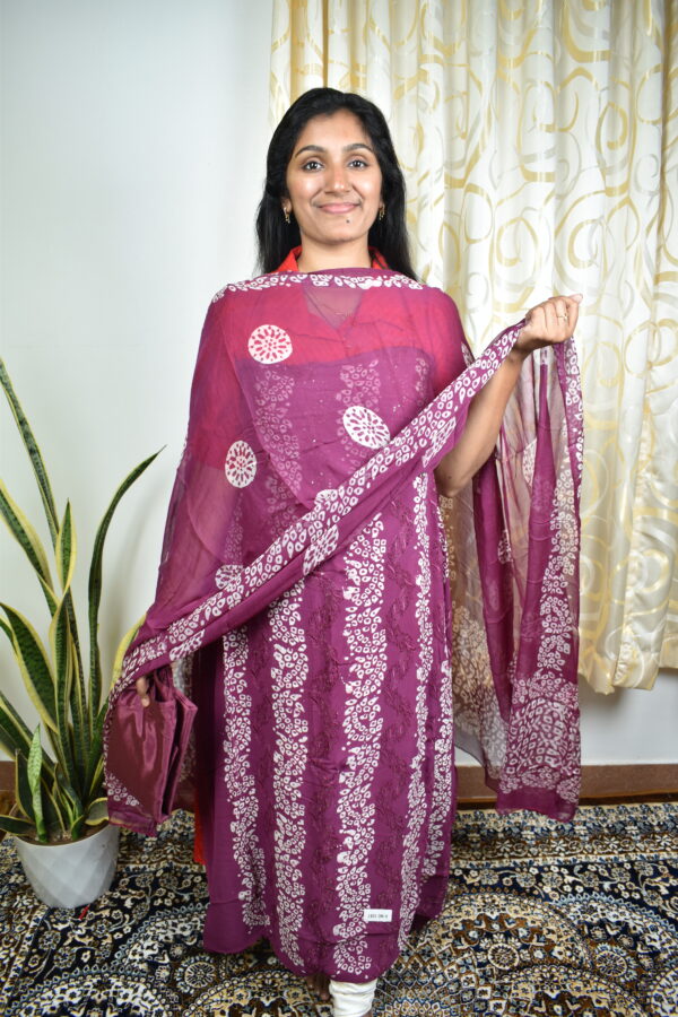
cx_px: 339
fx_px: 763
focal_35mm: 27
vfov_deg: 67.4
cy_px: 508
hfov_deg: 47.9
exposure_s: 1/30
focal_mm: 18
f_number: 4.5
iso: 200
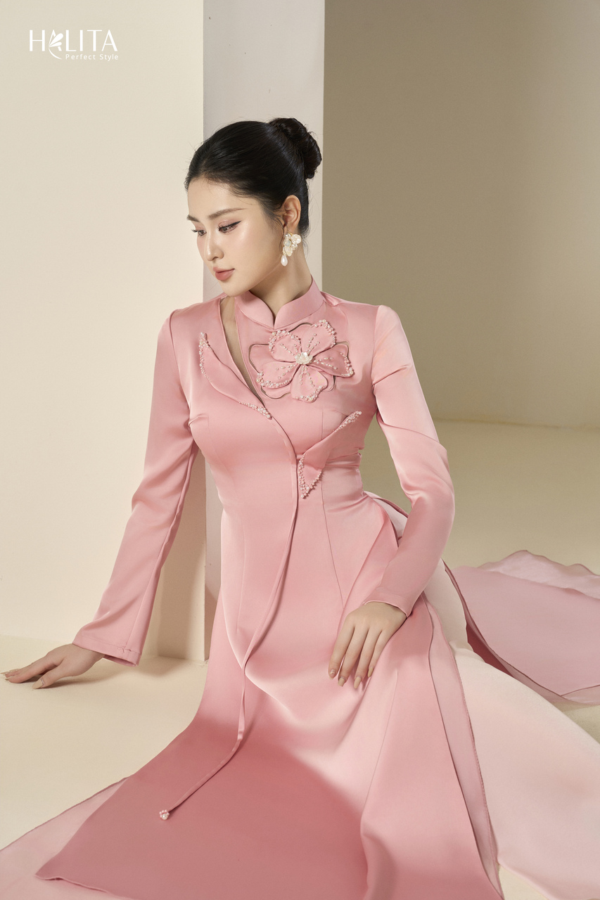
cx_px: 300
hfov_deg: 19.5
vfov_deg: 28.8
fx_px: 1750
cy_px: 450
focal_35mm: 70
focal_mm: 70
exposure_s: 1/200
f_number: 7.1
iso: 125
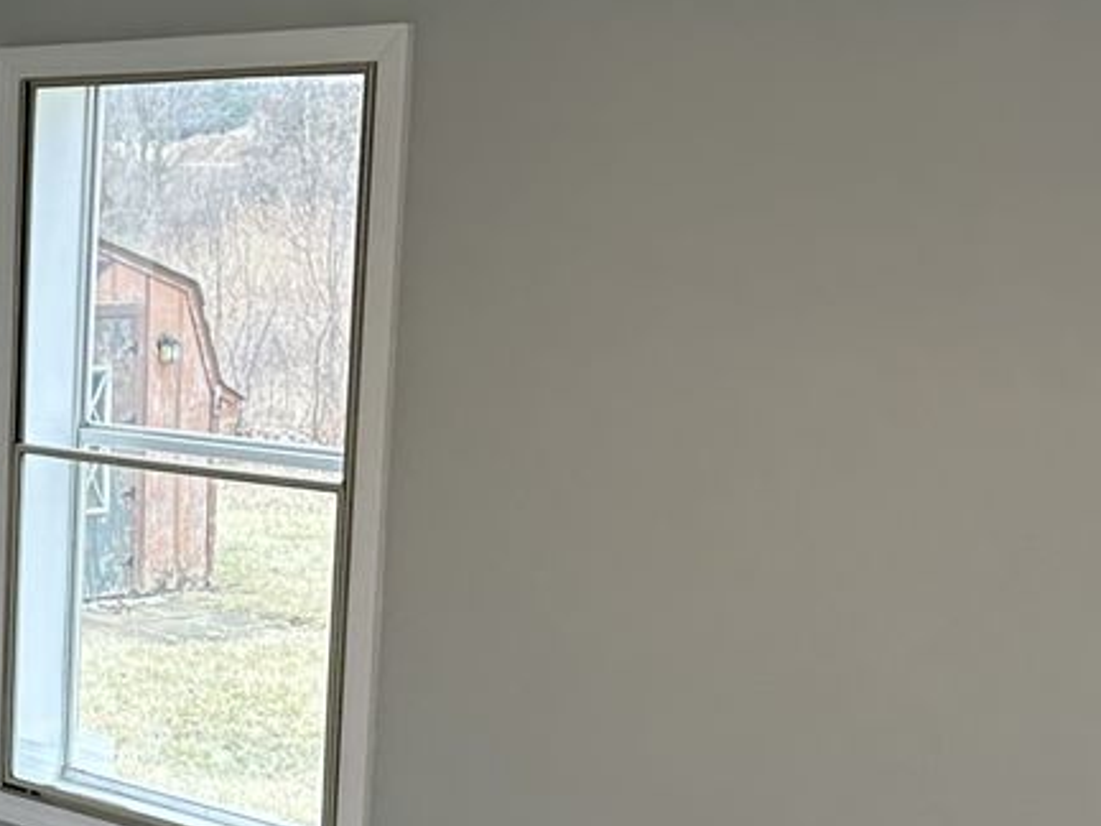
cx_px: -408
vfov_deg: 18.4
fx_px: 2544
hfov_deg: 21.6
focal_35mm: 80
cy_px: 581
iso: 100
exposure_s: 1/120
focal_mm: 6.86
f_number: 1.78
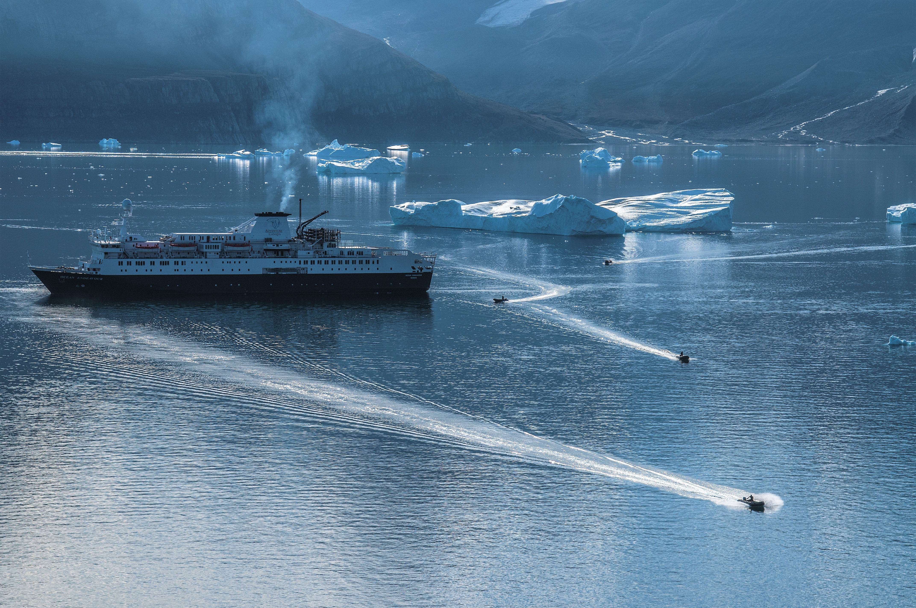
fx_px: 2668
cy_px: 304
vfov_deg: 13.0
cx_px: 458
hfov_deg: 19.5
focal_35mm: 105
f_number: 5.6
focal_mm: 70
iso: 200
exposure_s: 1/2000
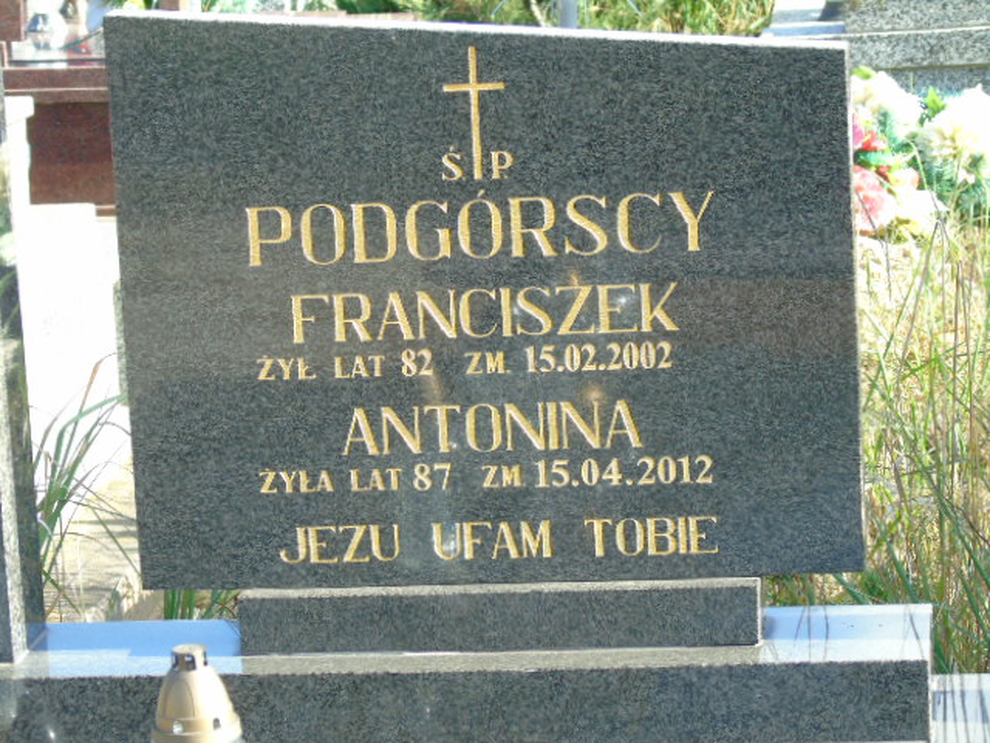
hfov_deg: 13.9
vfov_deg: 10.4
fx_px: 4061
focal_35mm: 142
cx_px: 495
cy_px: 372
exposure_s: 1/125
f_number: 4.7
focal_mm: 25
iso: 160
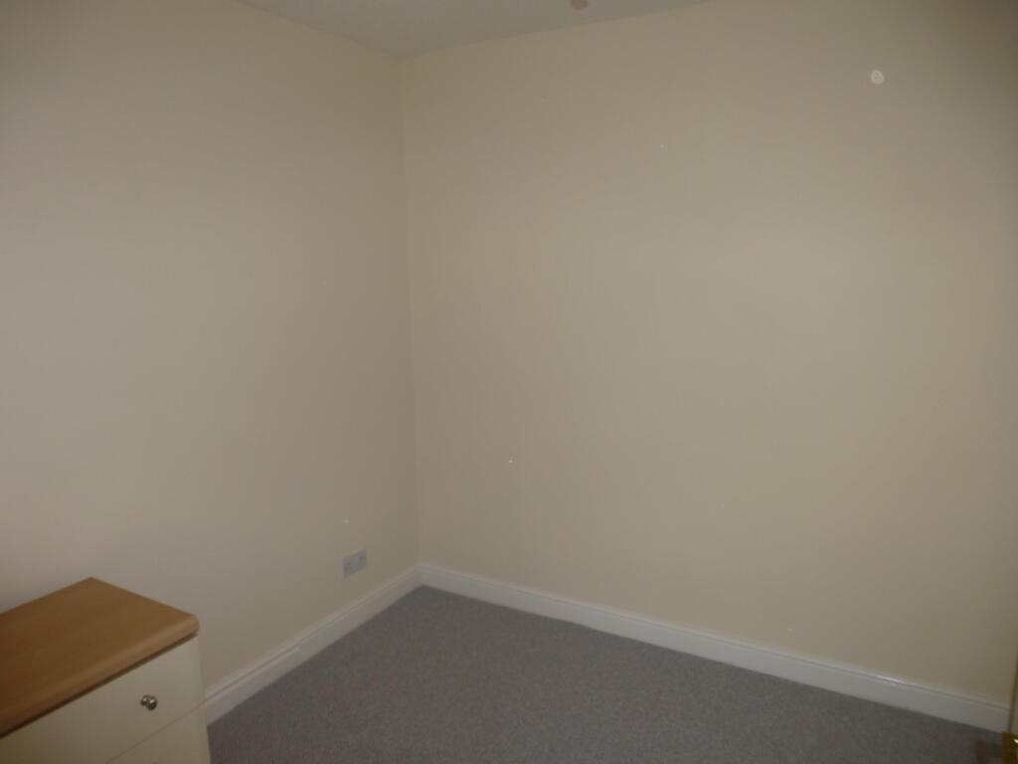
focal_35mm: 24
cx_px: 509
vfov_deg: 56.8
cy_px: 382
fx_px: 706
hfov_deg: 71.6
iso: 100
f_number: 3.3
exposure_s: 1/60
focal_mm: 4.3
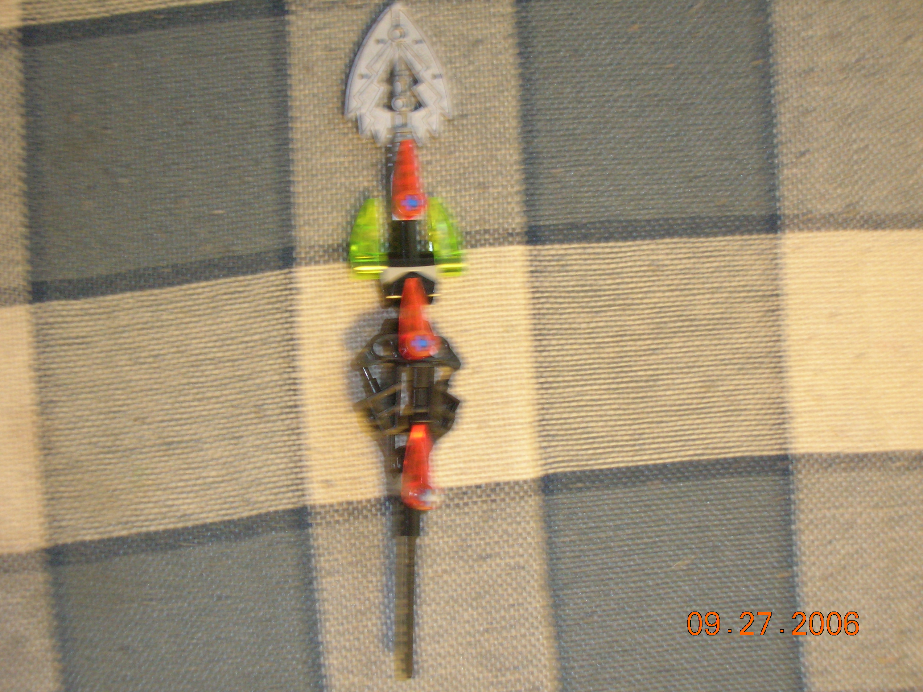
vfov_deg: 26.6
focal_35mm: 55
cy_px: 345
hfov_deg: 34.9
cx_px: 455
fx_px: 1467
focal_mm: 9
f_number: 3.4
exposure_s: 1/19.5
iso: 200
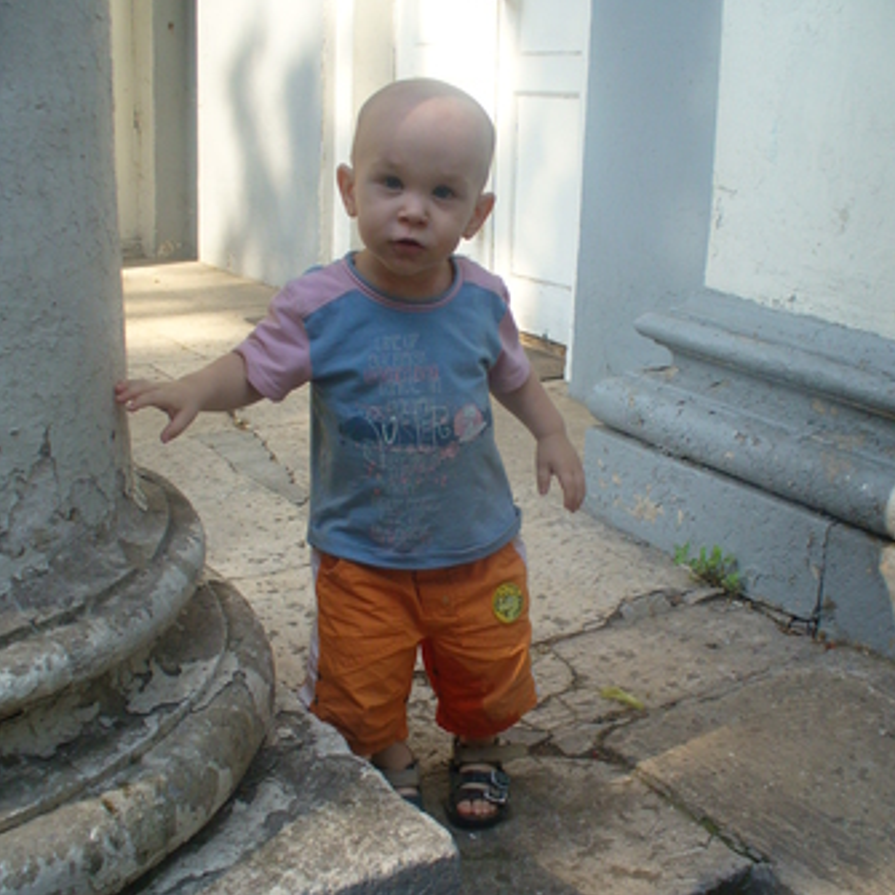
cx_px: 449
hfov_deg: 38.3
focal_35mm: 44
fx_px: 1287
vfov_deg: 38.3
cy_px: 508
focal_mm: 6.1
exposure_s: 1/320
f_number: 2.8
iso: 80
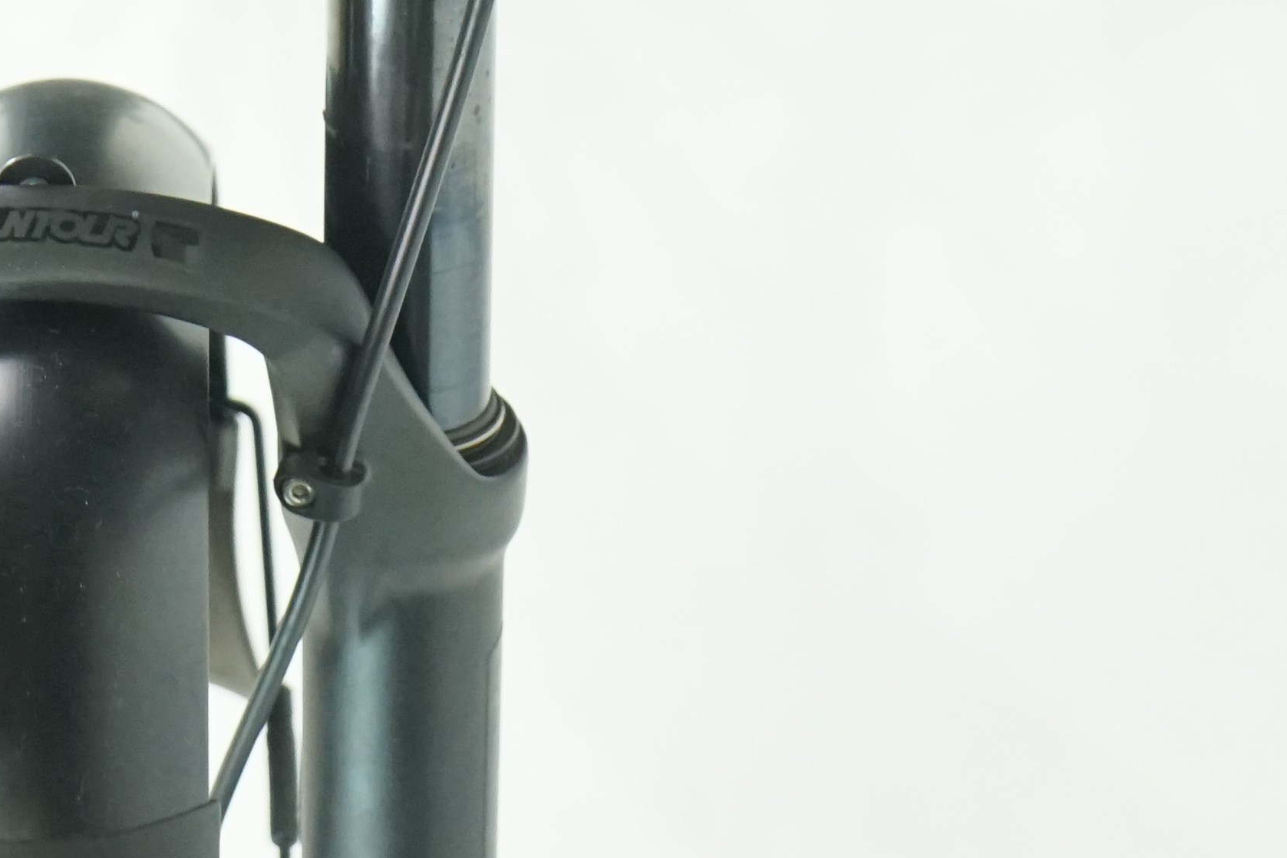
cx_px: 71
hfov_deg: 8.9
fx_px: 8186
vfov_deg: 5.9
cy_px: -534
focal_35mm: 229
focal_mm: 64
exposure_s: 1/200
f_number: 5.6
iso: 2500
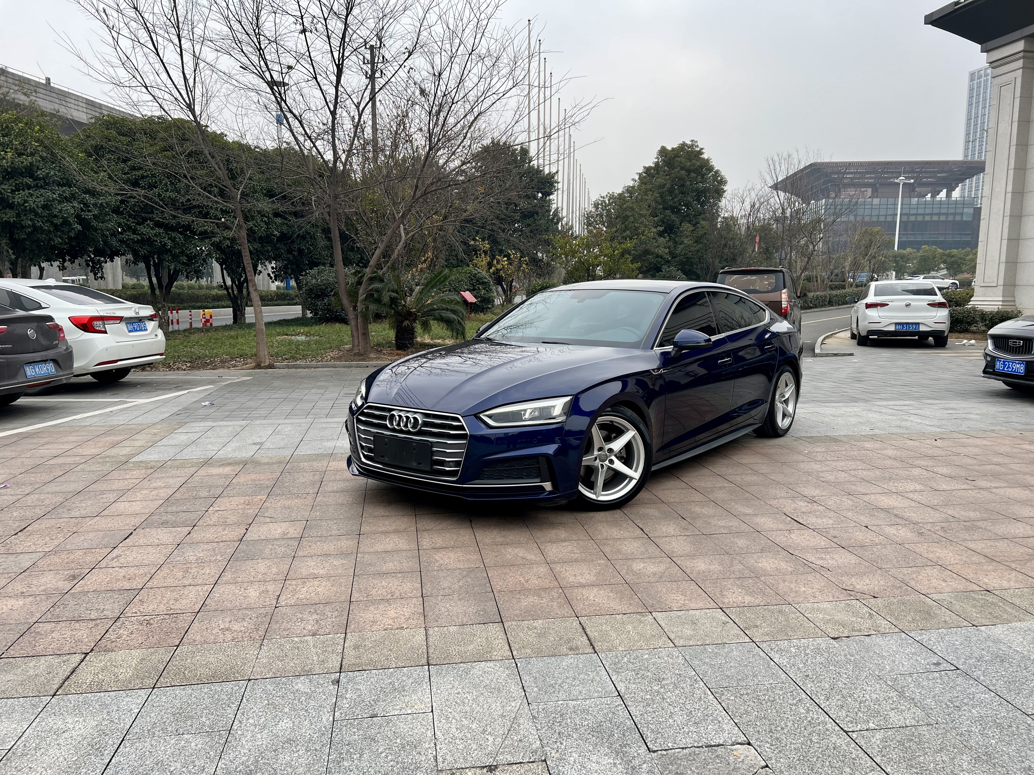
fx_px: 777
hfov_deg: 67.3
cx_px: 517
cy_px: 388
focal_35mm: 26
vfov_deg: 53.1
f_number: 1.5
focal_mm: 5.7
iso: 50
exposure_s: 1/909
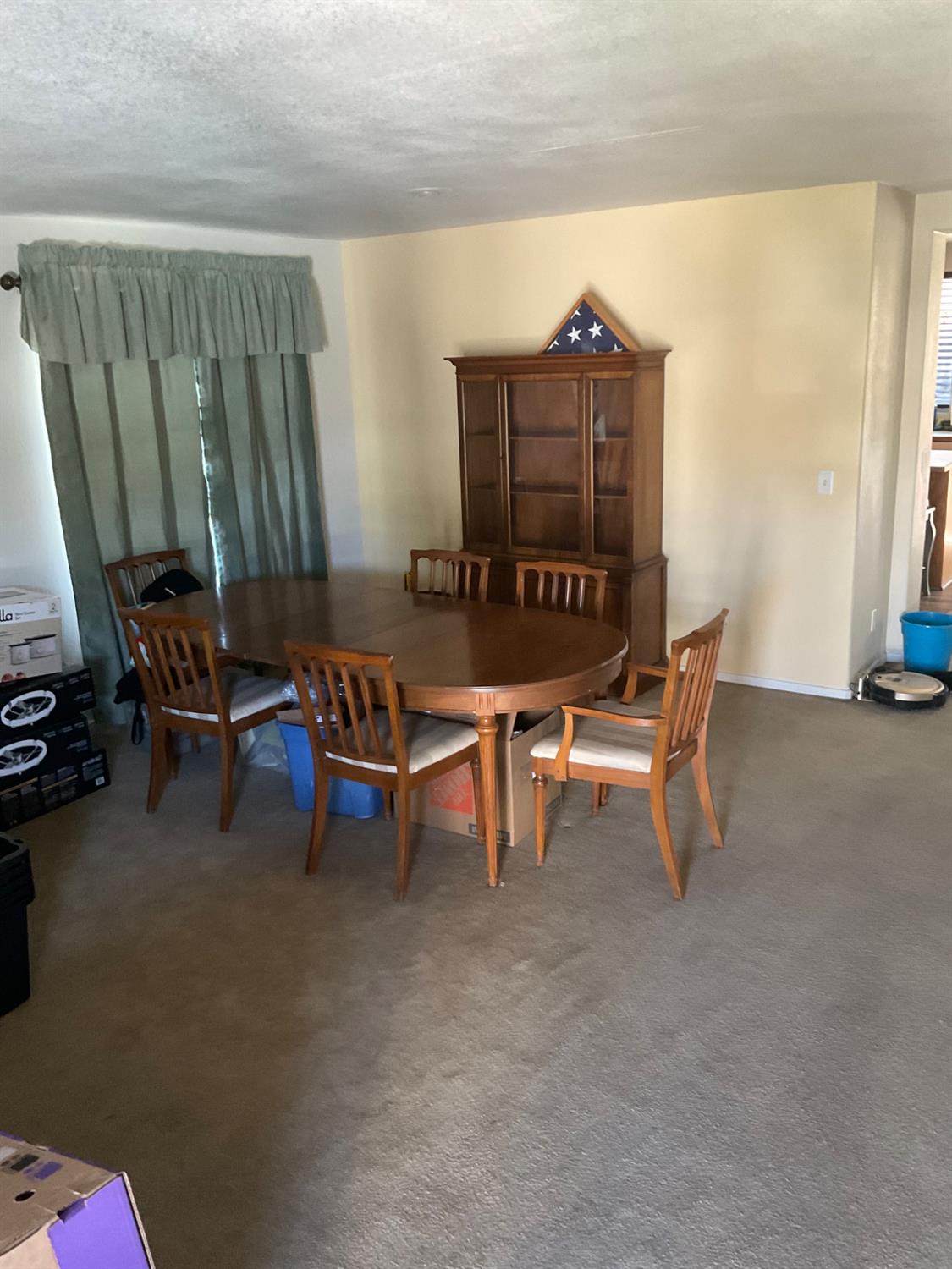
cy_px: 634
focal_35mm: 29
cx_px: 476
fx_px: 1063
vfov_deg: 61.7
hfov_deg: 48.2
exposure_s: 1/40
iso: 320
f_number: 1.8
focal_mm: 3
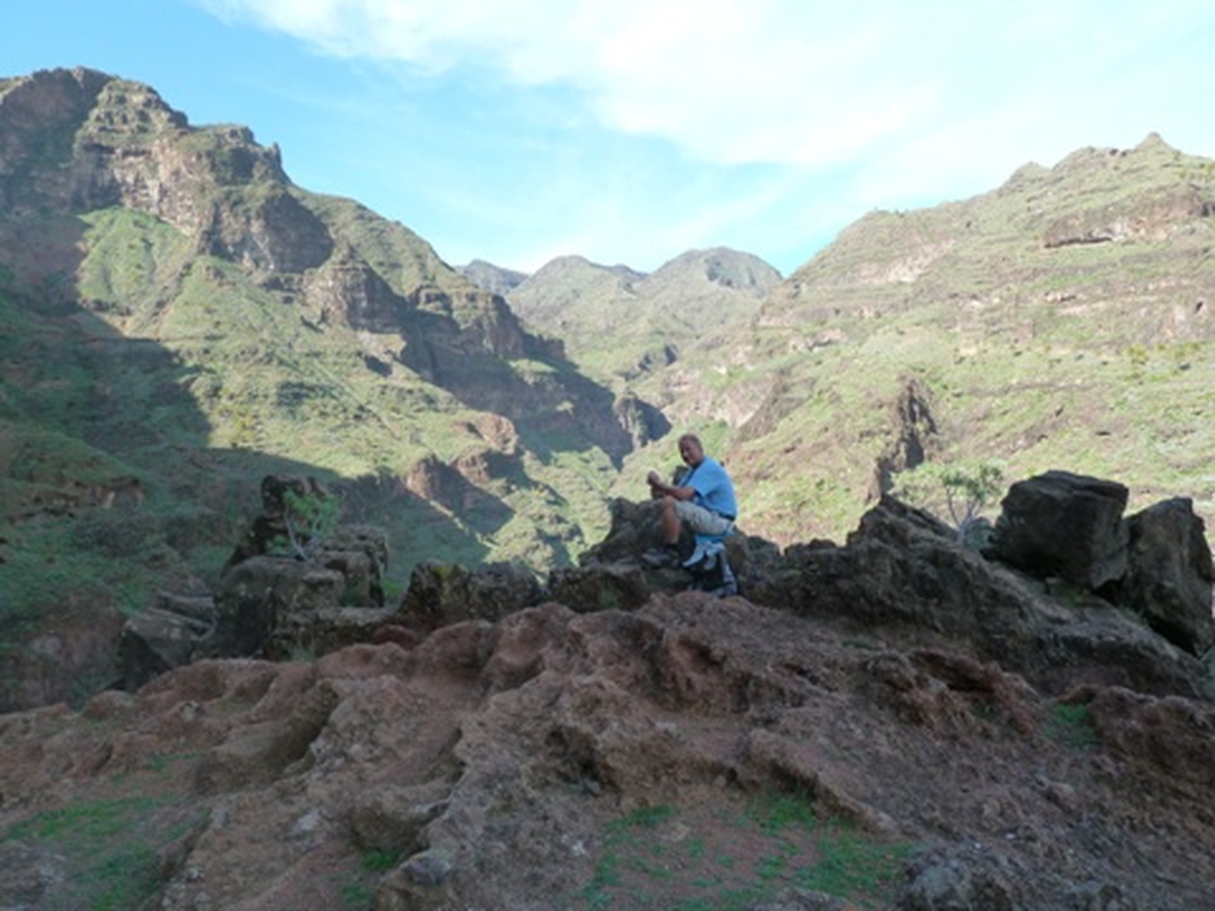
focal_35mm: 25
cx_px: 608
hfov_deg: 69.4
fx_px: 877
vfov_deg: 54.9
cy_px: 456
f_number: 4
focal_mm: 4.1
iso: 125
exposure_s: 1/200
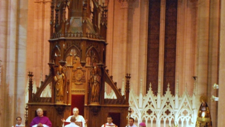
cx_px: 68
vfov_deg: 6.9
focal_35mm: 174
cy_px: 126
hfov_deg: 12.3
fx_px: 1038
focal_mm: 55
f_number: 5.6
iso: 1600
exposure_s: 1/10
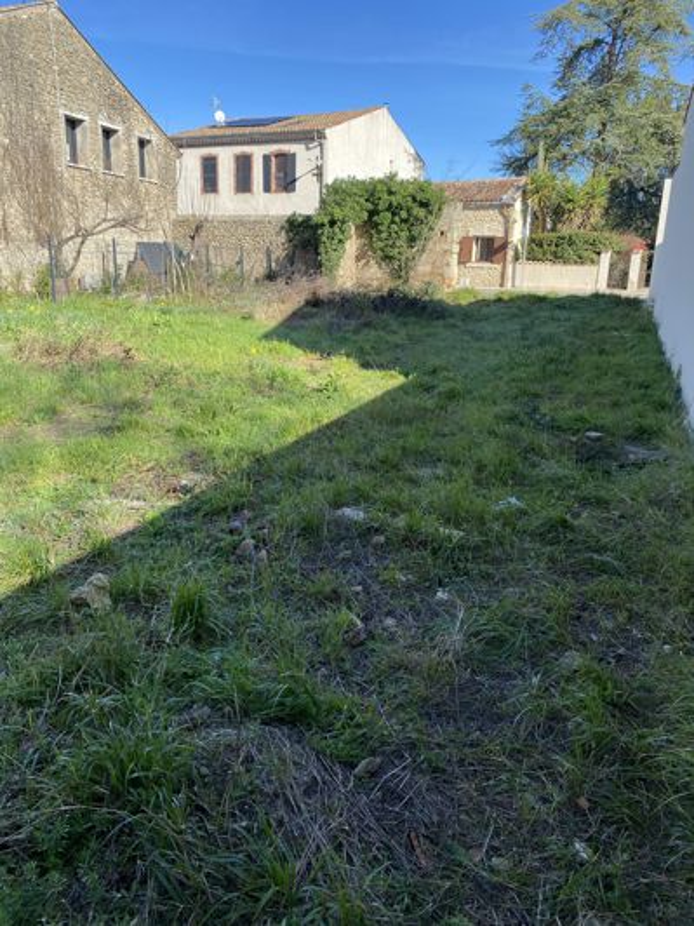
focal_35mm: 26
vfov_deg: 67.3
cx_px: 347
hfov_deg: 53.1
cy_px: 463
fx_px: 695
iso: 32
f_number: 1.8
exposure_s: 1/1206
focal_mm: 4.25
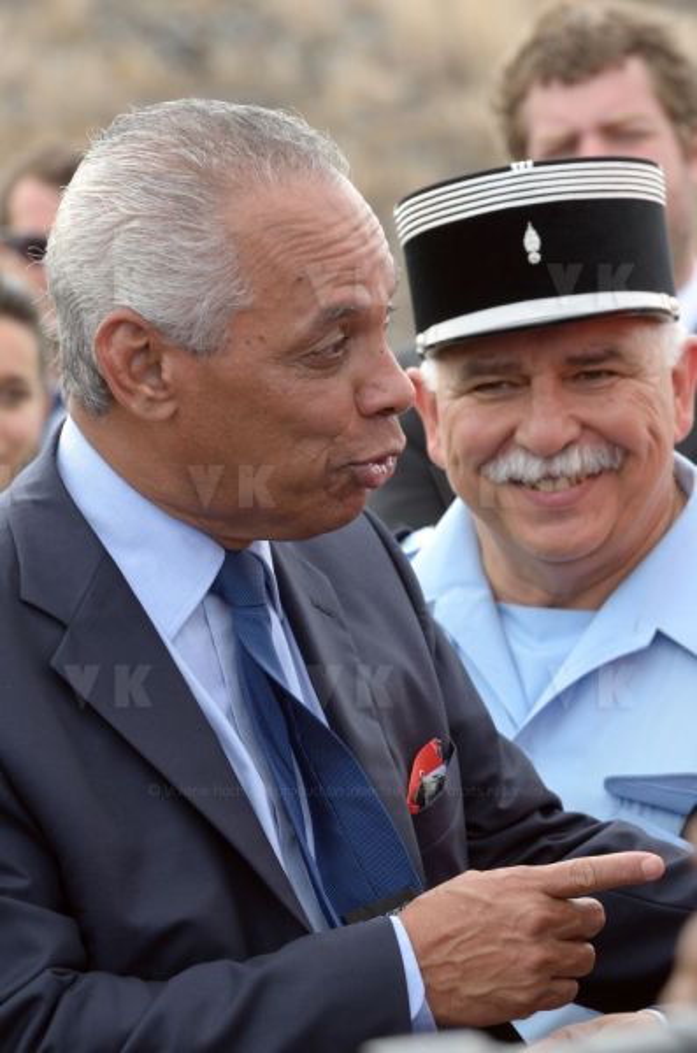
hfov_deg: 4.9
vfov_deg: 7.4
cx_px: 348
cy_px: 526
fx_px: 8101
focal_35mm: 278
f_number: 8
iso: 400
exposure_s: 1/250
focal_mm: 185
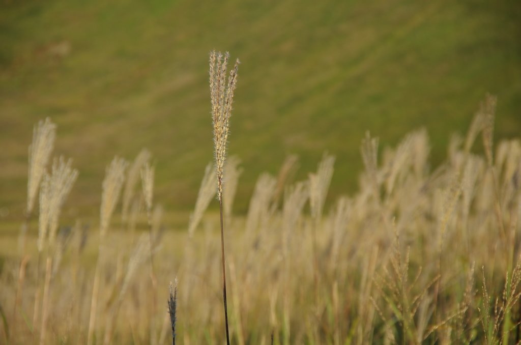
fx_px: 1690
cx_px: 260
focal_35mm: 117
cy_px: 172
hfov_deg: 17.5
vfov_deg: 11.7
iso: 100
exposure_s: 1/250
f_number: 6.3
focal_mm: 78
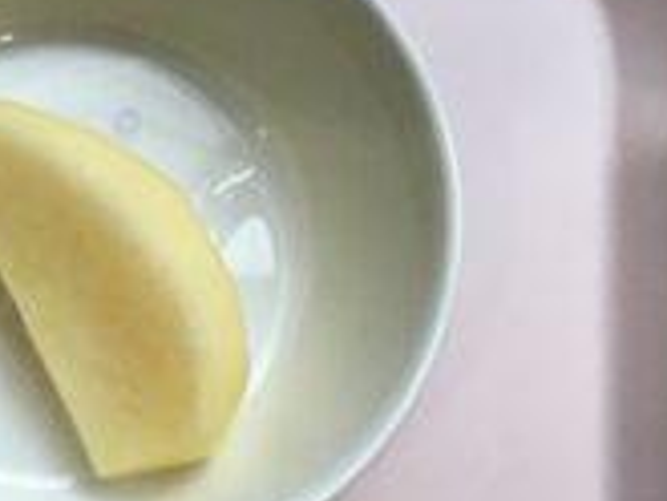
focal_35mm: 94
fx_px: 1813
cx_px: -271
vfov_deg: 15.3
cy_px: 568
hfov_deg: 18.9
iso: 25
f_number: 2.4
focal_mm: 3.3
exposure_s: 1/40
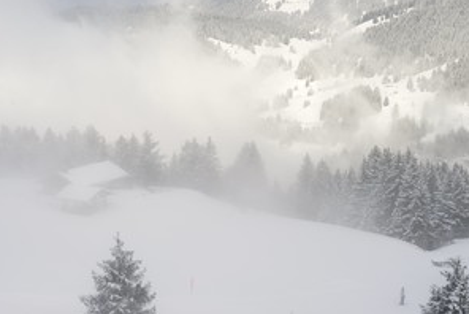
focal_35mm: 68
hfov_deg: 29.6
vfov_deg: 20.0
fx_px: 887
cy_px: 111
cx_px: 277
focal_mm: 48
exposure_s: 1/250
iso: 200
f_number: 11
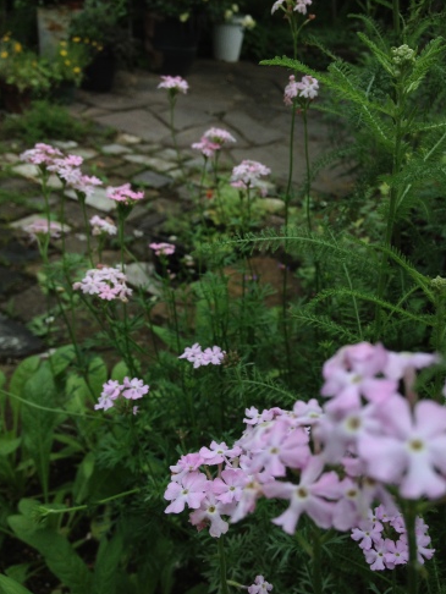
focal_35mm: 36
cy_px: 302
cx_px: 228
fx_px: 618
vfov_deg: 51.3
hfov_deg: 39.7
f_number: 2.4
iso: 50
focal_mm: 4.28
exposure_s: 1/223
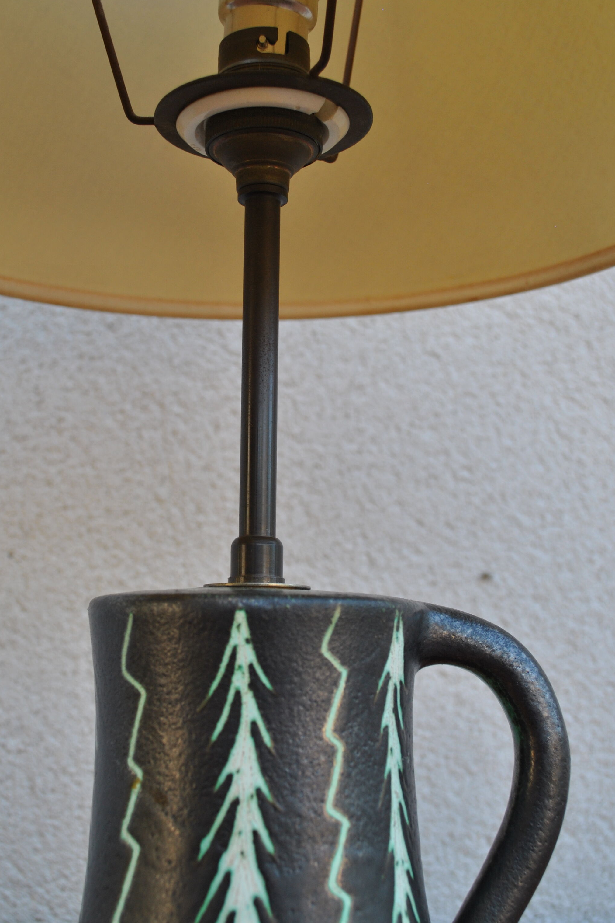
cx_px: 266
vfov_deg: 42.7
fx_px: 1179
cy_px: 505
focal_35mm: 46
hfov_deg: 29.2
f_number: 5.6
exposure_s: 1/125
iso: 160
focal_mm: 24
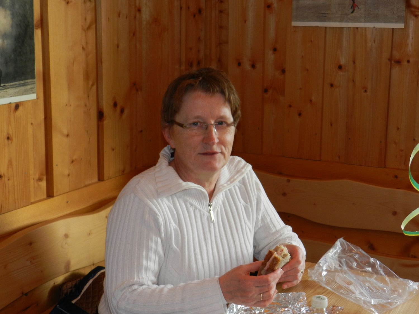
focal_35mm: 53
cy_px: 157
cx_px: 210
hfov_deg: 36.2
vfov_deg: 27.5
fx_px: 642
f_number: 4.4
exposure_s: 1/30
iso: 200
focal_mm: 9.4
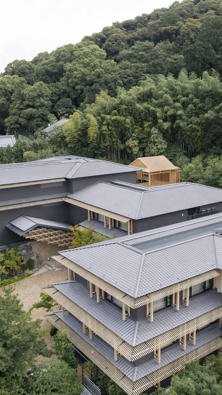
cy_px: 198
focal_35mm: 35
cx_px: 146
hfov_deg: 33.5
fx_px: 366
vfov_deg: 56.6
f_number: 2.8
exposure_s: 1/320
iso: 100
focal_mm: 8.38
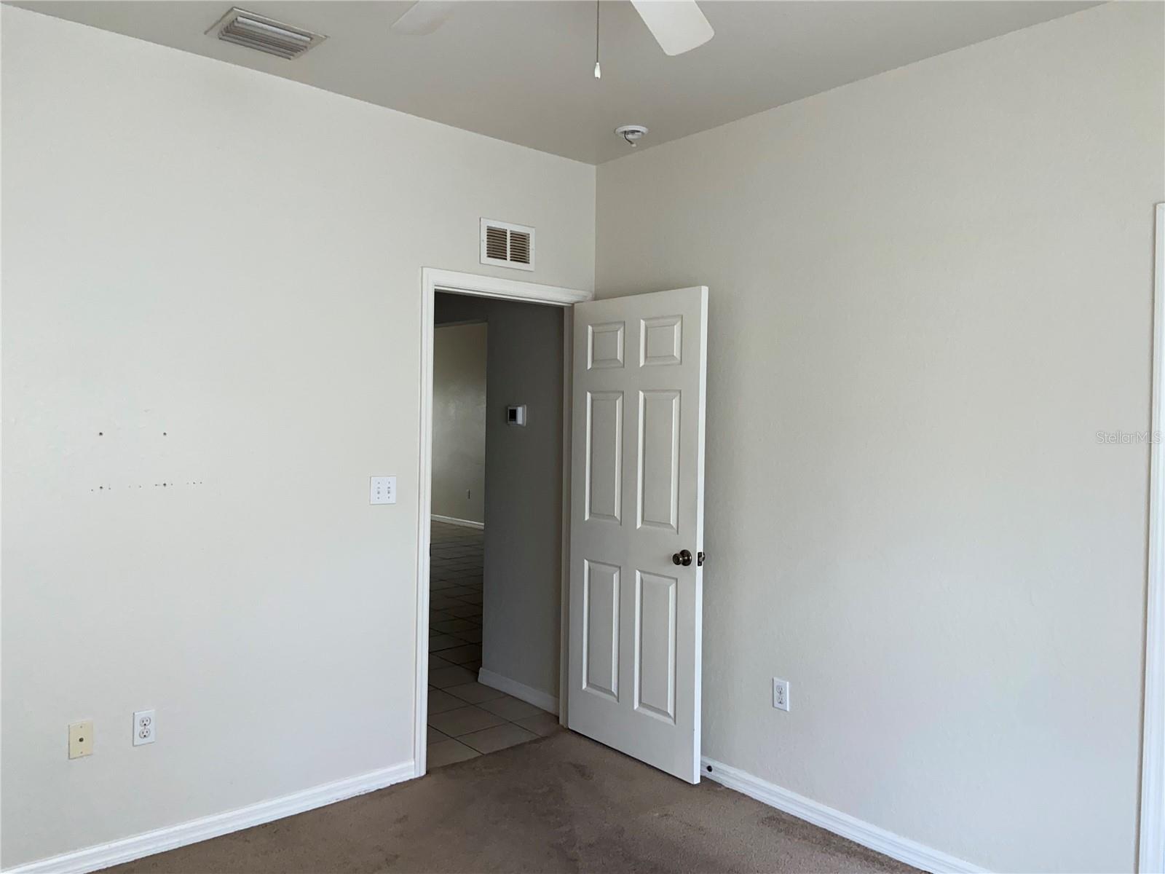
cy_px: 437
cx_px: 582
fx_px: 875
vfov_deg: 53.1
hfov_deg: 67.3
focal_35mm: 26
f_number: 1.8
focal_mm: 4.25
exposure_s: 1/17
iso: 80
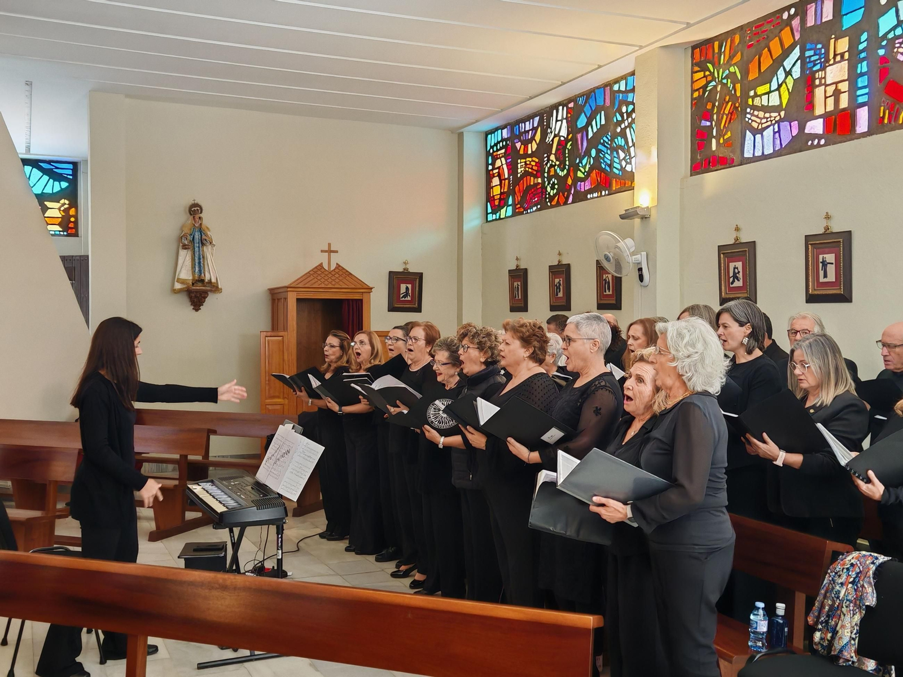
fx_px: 1017
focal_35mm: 39
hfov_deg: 47.9
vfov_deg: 36.8
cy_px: 338
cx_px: 452
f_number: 1.9
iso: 320
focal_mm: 6.67
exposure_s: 1/50
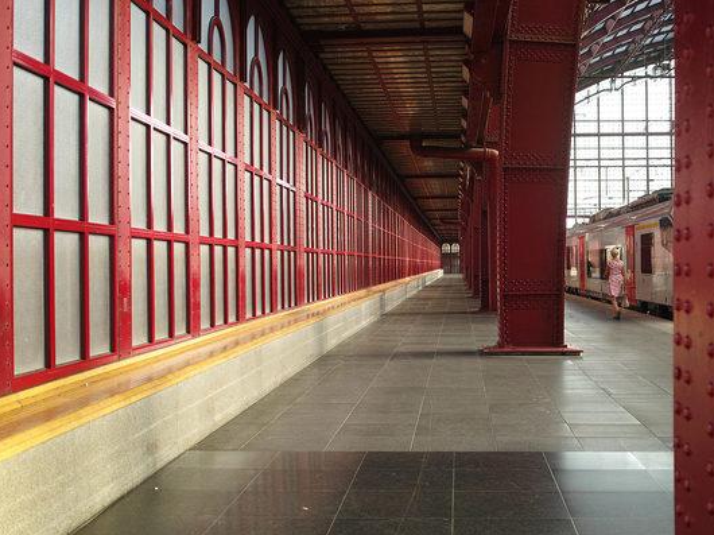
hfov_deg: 38.9
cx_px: 395
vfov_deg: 29.7
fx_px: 1010
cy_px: 268
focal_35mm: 49
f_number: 2.8
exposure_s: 1/40
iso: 100
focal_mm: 30
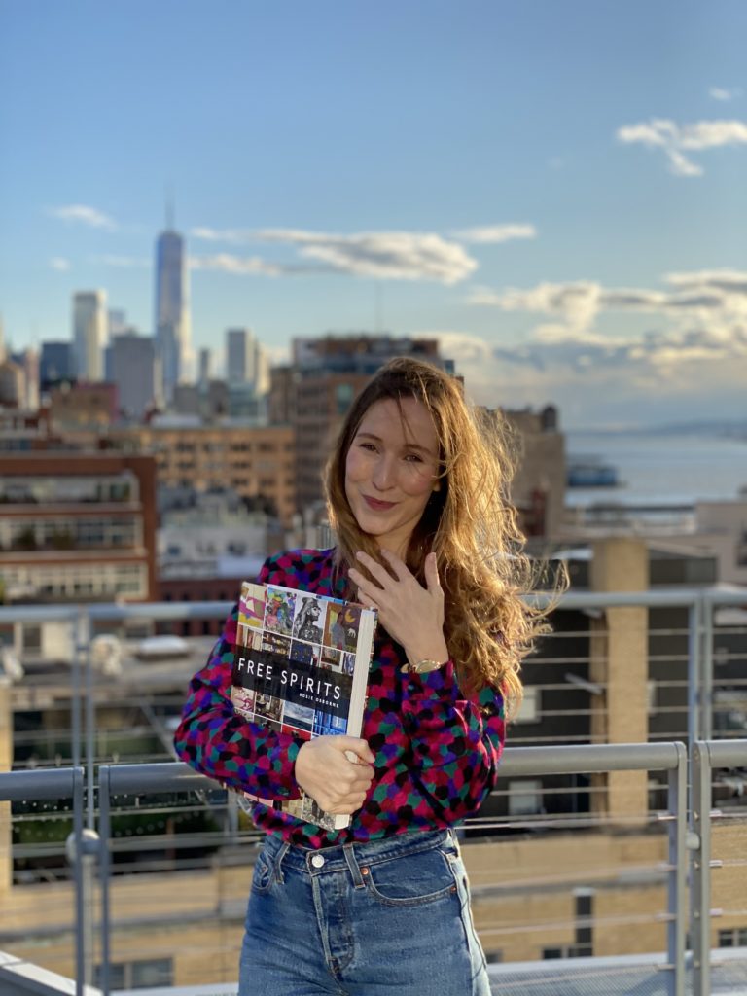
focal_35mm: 52
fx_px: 1496
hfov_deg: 28.0
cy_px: 498
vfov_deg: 36.8
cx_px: 374
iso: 20
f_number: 2
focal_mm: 6
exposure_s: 1/978
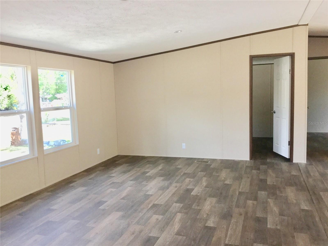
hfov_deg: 58.4
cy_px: 123
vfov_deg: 45.4
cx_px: 164
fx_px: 294
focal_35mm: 31
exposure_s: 1/40
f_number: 2.4
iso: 25
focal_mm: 3.3
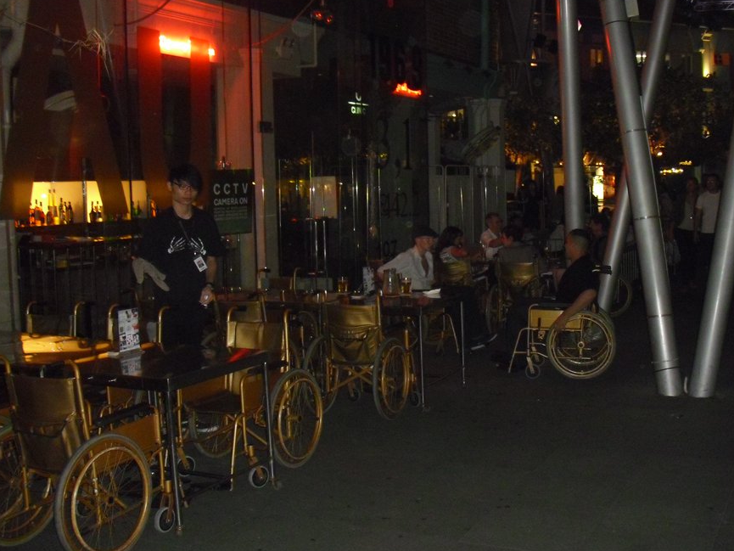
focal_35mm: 45
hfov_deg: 41.9
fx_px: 954
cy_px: 273
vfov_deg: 32.2
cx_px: 429
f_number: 2.8
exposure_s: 1/60
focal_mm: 6.2
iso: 400
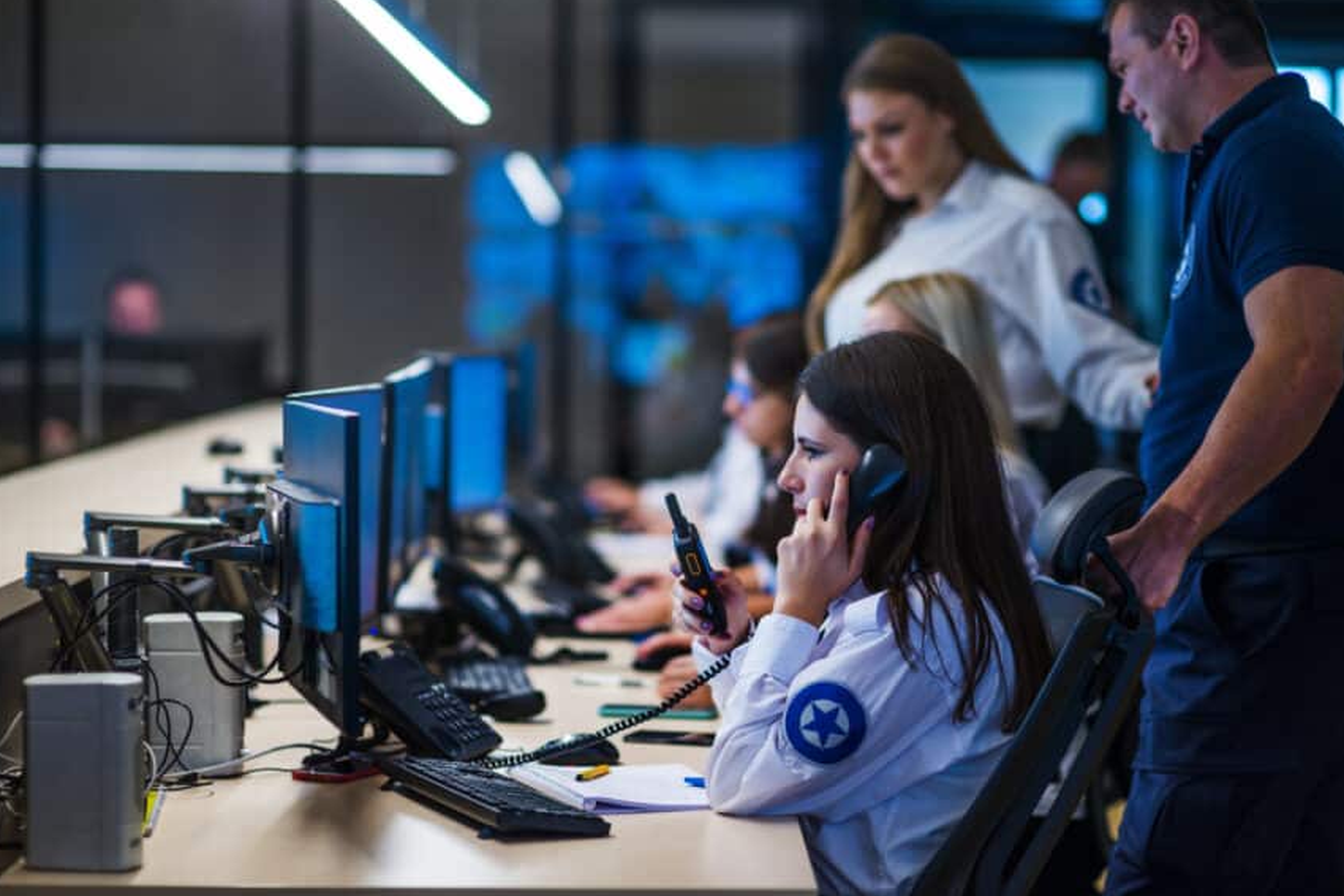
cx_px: 669
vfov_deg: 15.9
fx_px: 3211
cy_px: 444
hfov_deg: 23.6
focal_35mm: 86
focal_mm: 85
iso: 280
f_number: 1.7
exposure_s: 1/125
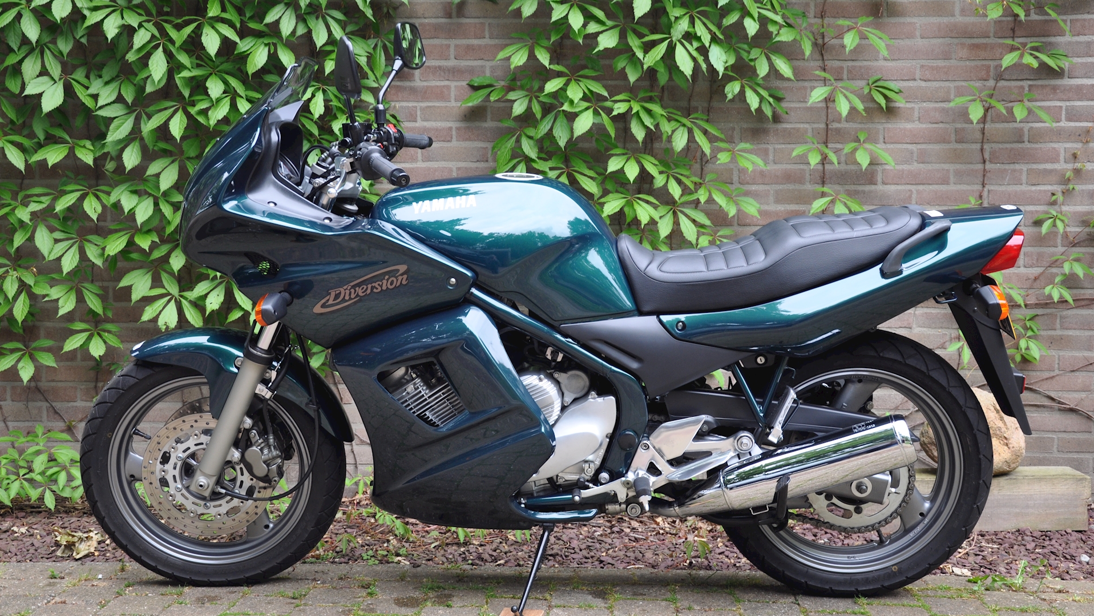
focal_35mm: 44
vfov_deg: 27.1
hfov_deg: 46.4
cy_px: 309
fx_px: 1277
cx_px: 547
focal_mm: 28
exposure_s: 1/125
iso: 320
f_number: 5.6
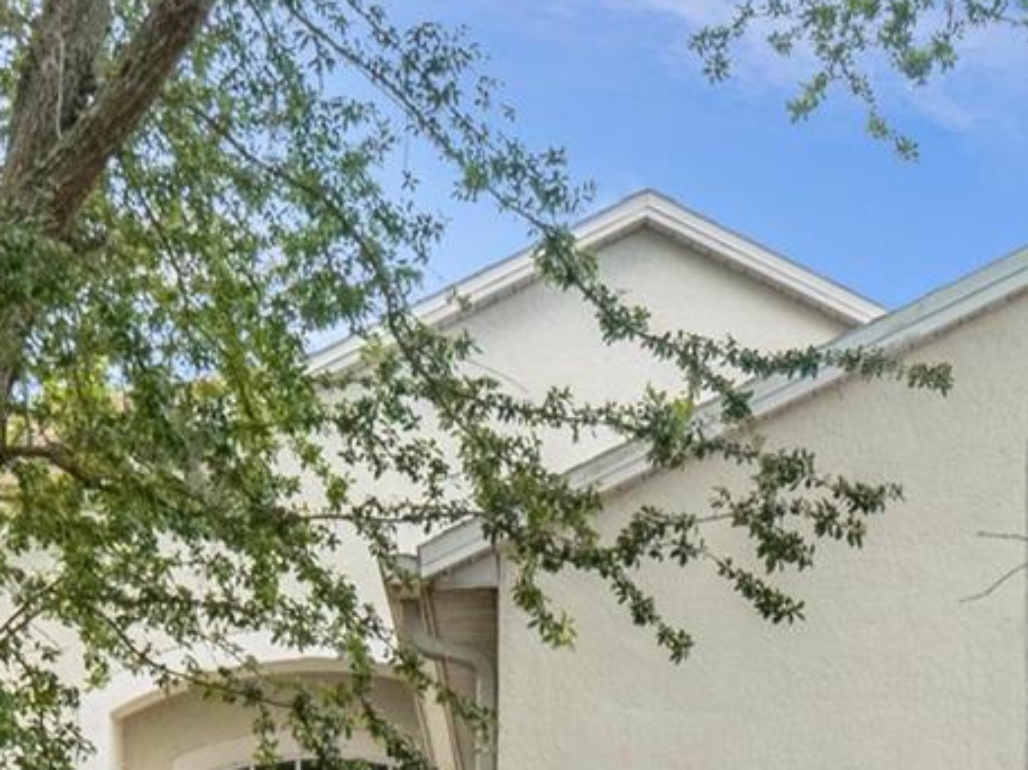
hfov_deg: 15.1
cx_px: 561
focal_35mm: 131
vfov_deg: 11.0
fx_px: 3888
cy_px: 988
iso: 200
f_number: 7.1
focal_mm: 26
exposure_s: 1/5000
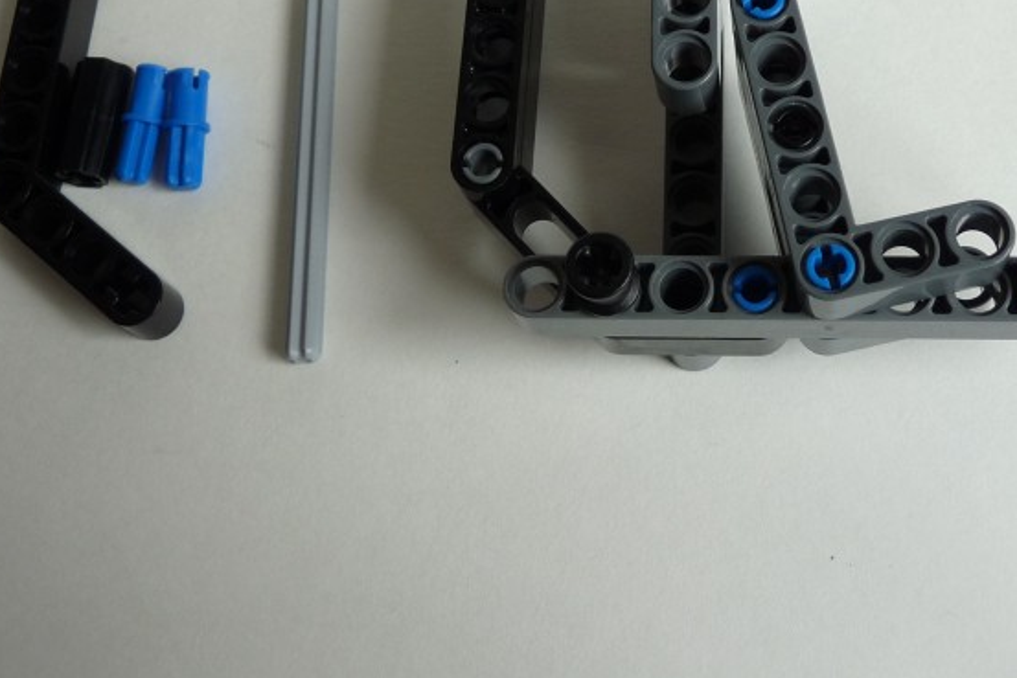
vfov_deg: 25.3
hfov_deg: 37.6
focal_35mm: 52
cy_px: 77
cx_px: 712
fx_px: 1469
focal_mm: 4.8
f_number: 2.8
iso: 100
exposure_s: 1/125
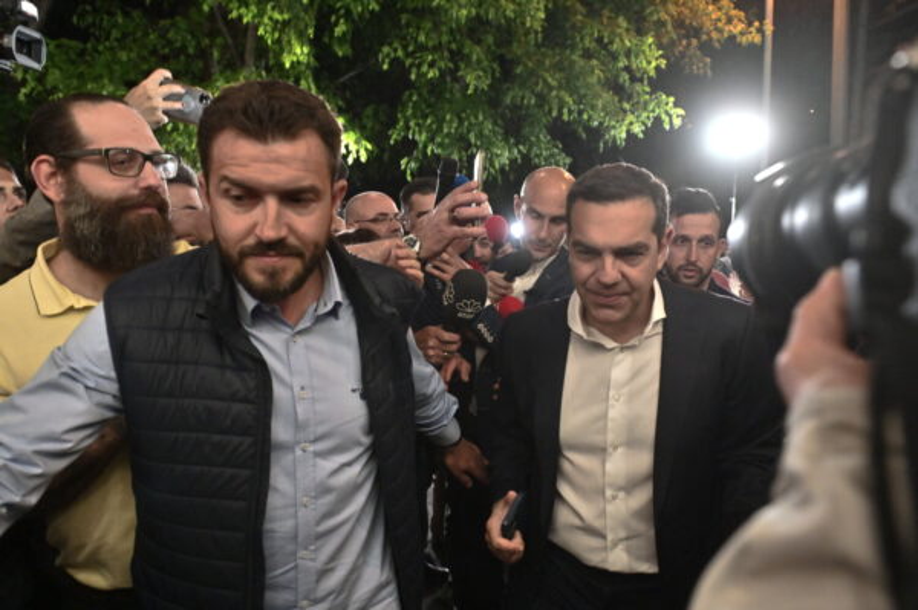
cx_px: 459
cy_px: 305
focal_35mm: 24
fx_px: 611
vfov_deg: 53.1
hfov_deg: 73.8
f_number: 5
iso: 4000
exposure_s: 1/400
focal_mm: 24
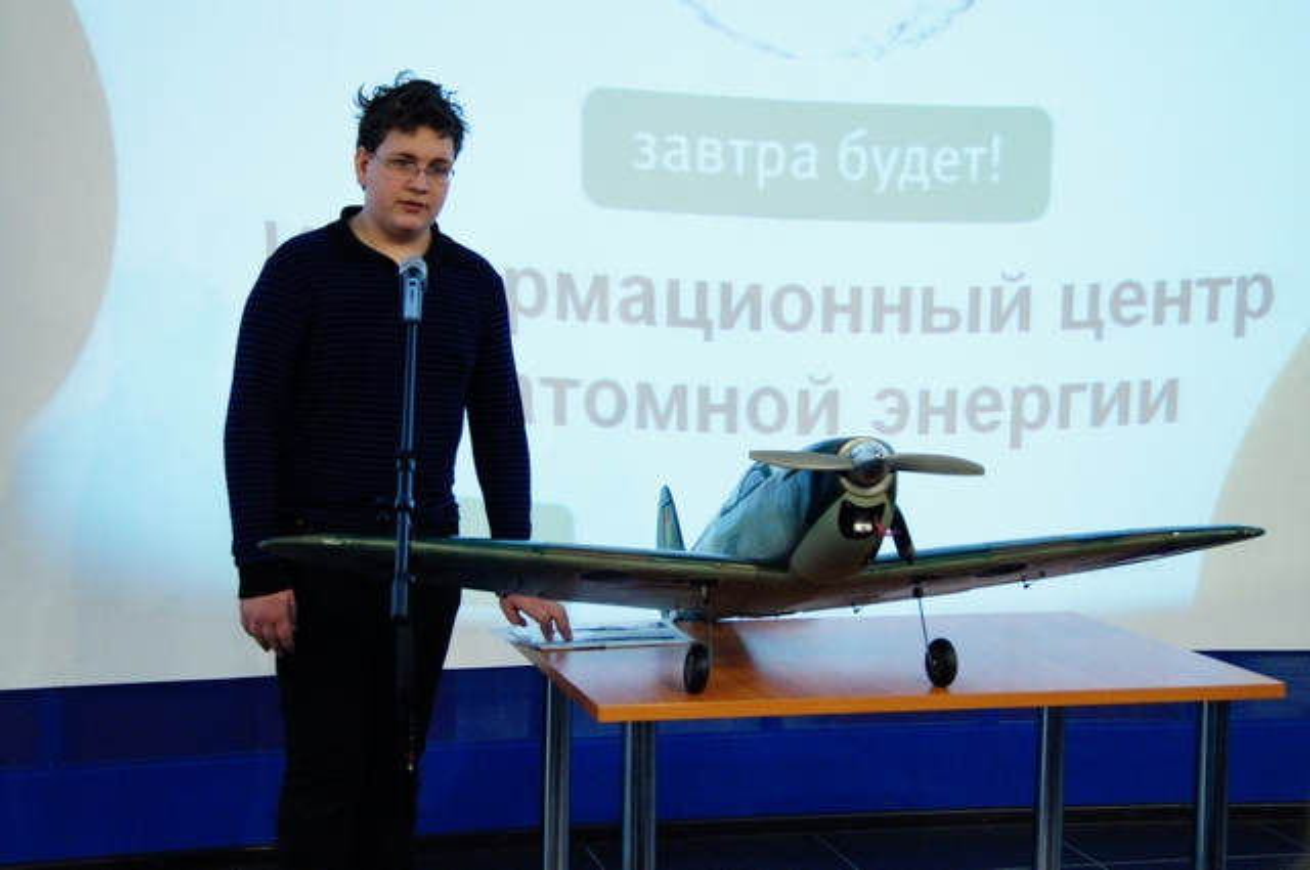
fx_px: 1908
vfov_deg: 25.7
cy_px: 435
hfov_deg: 37.9
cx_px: 655
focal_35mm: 52
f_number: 5
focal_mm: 35
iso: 1600
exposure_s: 1/30
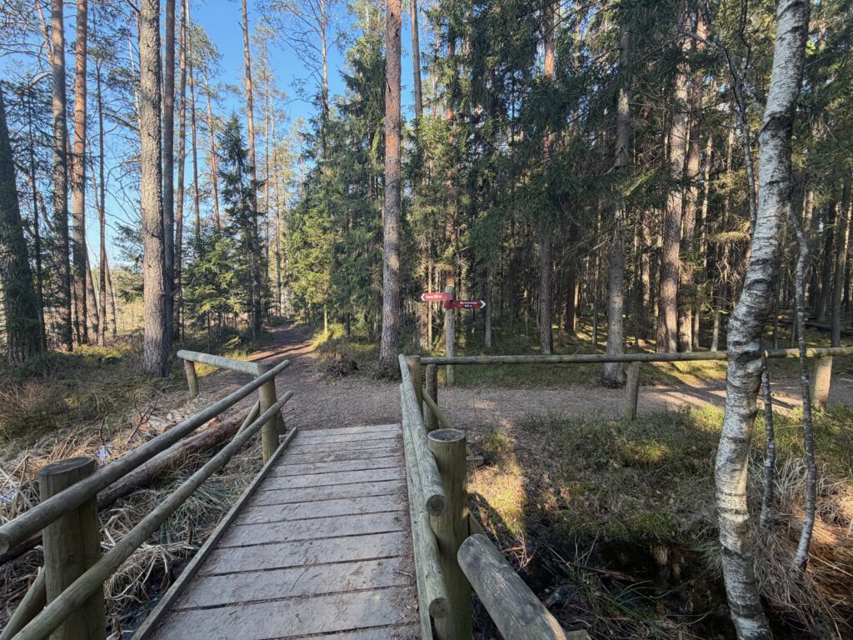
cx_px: 426
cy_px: 320
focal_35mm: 14
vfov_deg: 85.7
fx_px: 345
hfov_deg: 102.1
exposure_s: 1/121
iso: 50
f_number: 2.2
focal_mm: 2.22
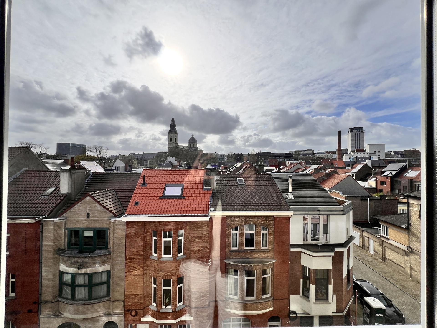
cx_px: 218
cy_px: 164
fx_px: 164
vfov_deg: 89.9
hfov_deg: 106.2
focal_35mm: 13
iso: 32
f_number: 1.8
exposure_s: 1/3650
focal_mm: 1.57
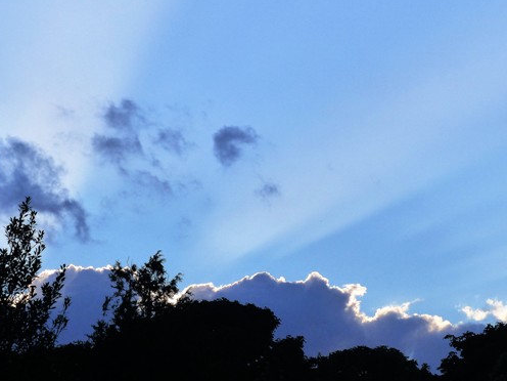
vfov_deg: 8.3
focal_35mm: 178
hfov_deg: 11.1
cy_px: 175
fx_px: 2607
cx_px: 237
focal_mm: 24.8
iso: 160
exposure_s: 1/1300
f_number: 4
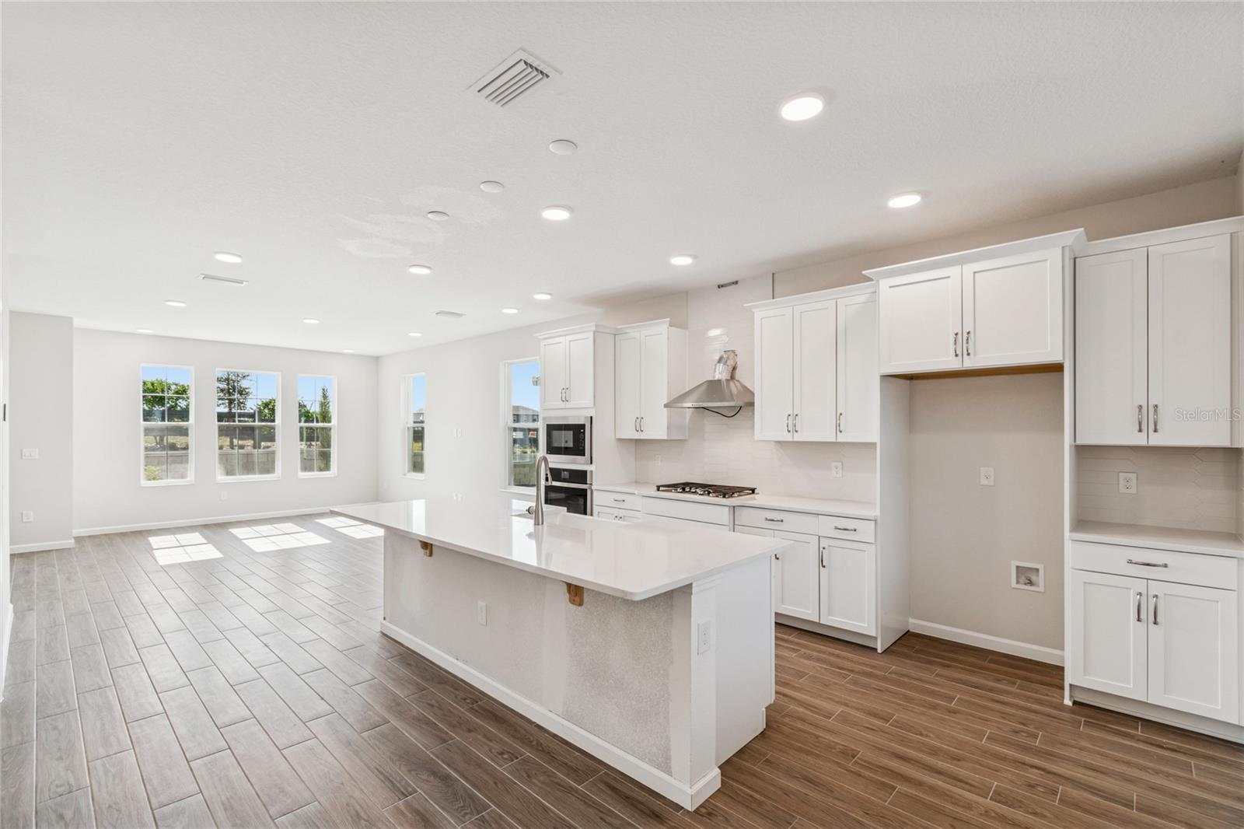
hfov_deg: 100.4
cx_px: 622
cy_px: 414
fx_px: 518
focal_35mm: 15
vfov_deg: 77.3
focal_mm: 10
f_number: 7.1
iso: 100
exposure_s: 1/60
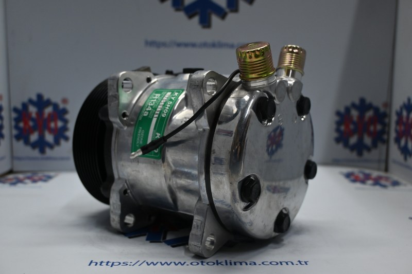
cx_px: 206
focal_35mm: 38
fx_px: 429
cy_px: 137
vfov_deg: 35.5
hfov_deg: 51.3
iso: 640
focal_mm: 25
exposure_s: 1/125
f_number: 4.2
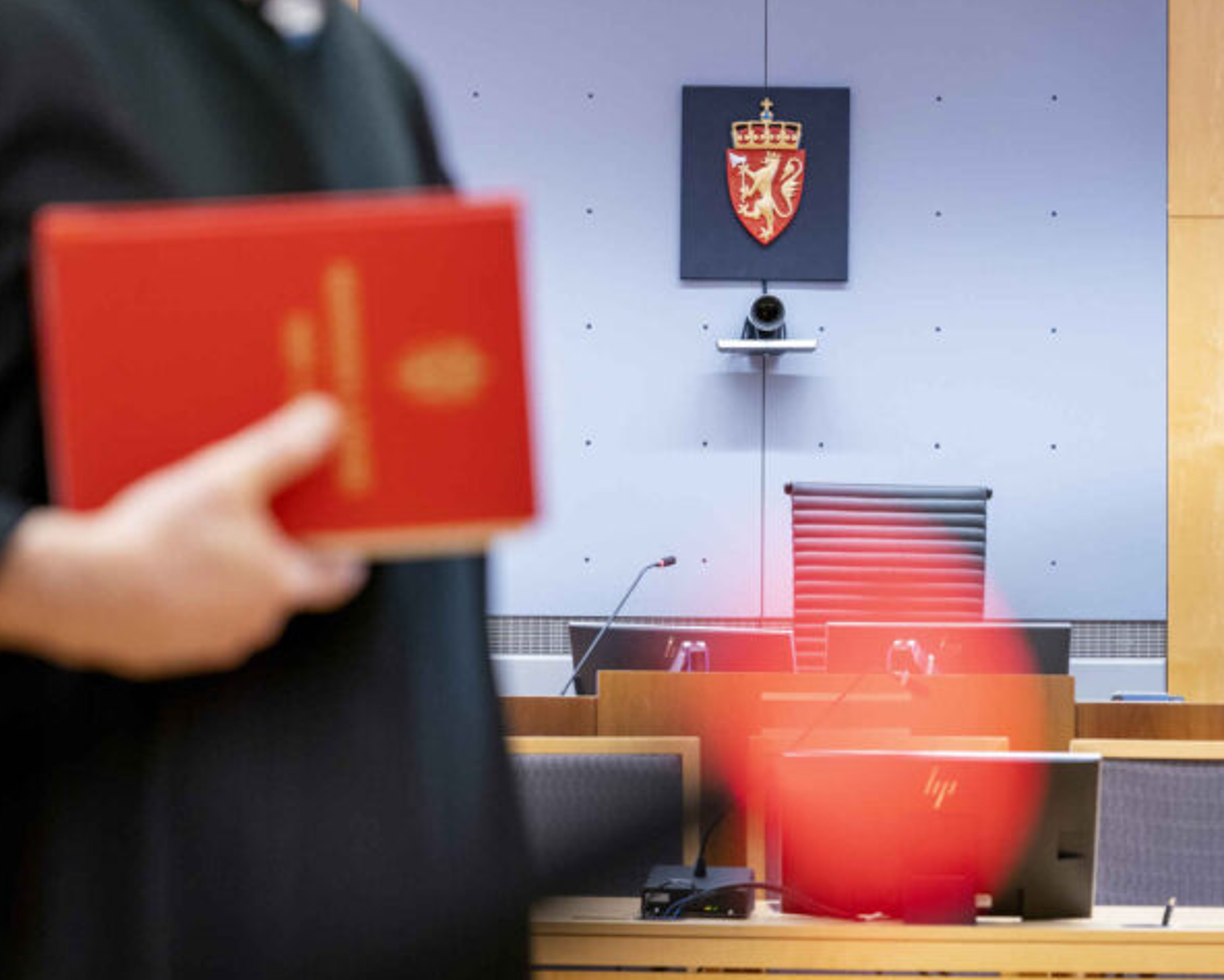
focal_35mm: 97
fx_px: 3515
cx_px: 498
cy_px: 492
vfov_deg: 15.9
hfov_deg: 19.7
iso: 1600
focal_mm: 85
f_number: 4
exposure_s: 1/100
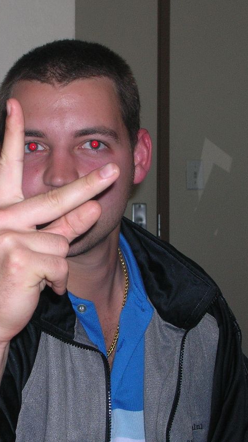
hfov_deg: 10.6
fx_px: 1333
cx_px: 56
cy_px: 221
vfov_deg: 18.8
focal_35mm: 114
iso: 76
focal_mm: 13
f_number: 4.1
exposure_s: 1/60.1
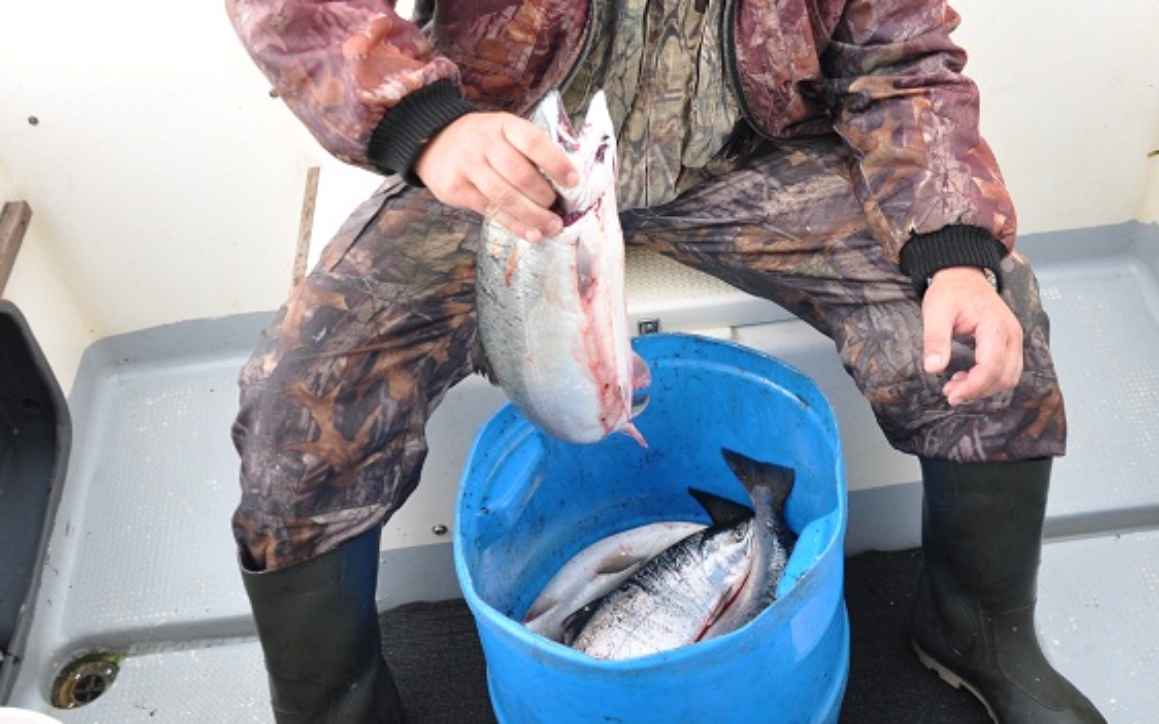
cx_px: 652
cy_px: 138
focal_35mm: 42
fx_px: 1326
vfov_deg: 29.8
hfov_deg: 47.1
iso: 400
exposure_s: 1/60
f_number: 8
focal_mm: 18
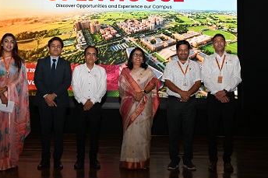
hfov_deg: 40.2
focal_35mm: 49
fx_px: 365
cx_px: 115
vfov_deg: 27.4
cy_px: 83
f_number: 4
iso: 100
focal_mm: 22.5
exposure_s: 1/60
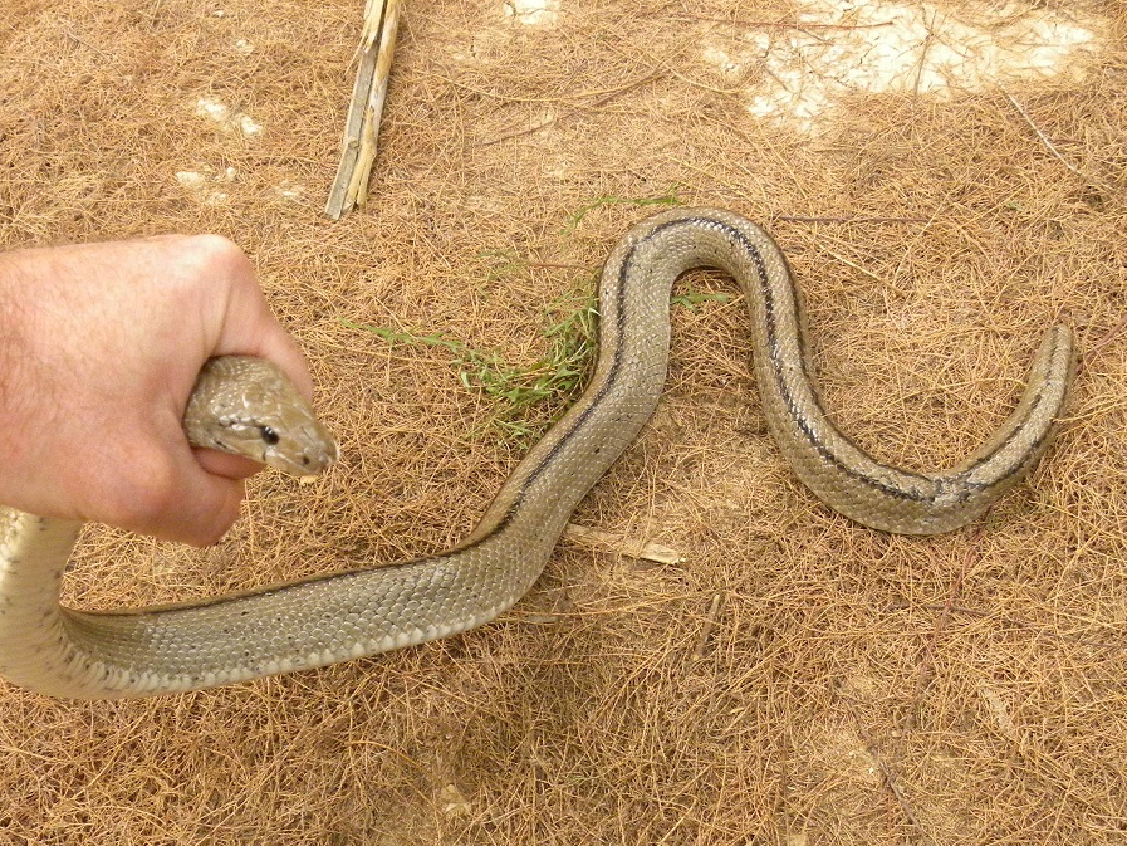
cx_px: 509
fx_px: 1270
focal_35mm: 39
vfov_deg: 36.7
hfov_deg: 47.8
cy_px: 502
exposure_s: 1/324
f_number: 2.8
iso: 333
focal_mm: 4.8
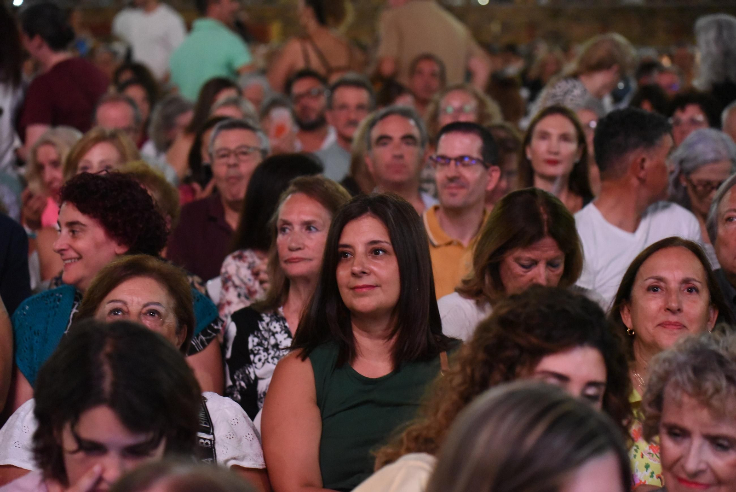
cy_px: 246
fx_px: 2086
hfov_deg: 20.0
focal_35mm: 102
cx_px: 368
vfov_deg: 13.4
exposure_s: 1/100
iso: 12800
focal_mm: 102
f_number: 4
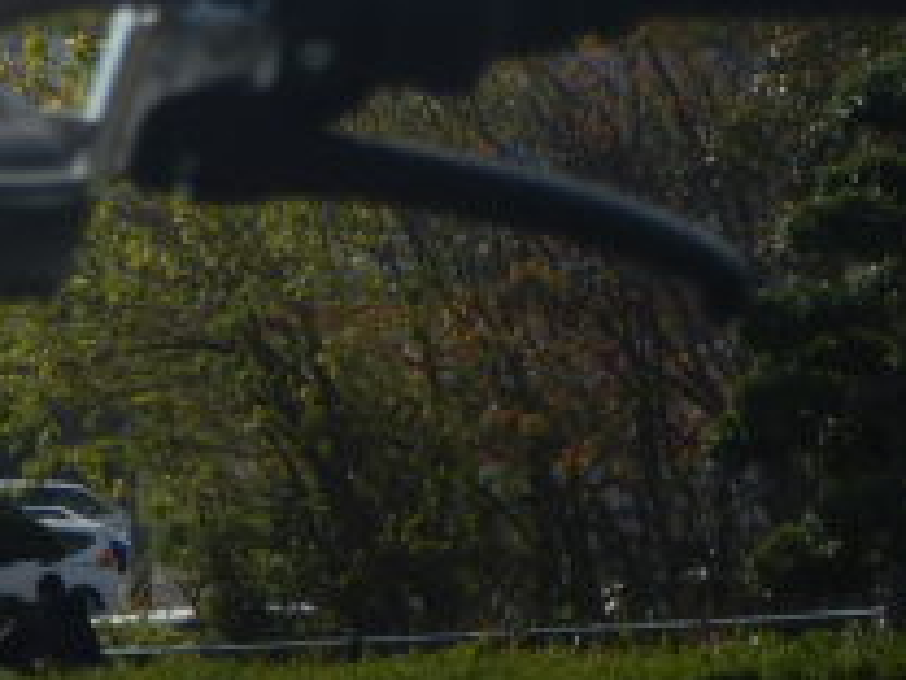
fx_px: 8846
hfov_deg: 5.9
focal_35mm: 338
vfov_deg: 4.4
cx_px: 479
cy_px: 96
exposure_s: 1/1250
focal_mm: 19.7
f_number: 4.8
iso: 125
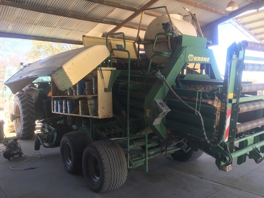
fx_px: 221
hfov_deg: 61.7
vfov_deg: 48.2
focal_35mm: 29
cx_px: 132
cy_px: 99
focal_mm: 4.15
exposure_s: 1/100
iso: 32
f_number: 2.2
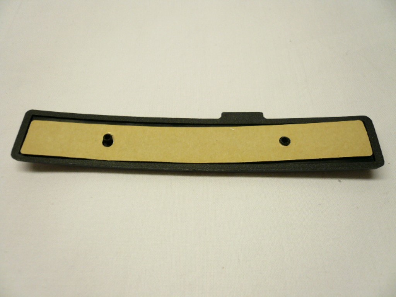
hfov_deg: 63.4
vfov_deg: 49.7
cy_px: 148
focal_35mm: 28
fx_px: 320
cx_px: 198
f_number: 2.8
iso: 100
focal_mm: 4.6
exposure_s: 1/40
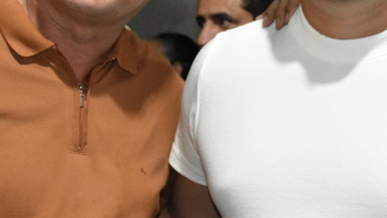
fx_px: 1191
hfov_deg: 18.4
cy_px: 132
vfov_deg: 10.5
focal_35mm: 116
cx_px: 283
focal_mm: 22
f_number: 3.5
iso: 2500
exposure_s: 1/125
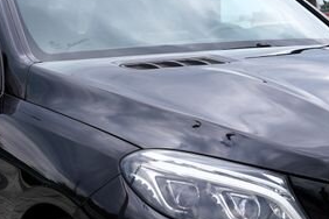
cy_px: 156
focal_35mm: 98
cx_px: 230
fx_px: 896
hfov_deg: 20.7
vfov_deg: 13.9
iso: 100
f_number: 7.1
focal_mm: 27
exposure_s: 1/200
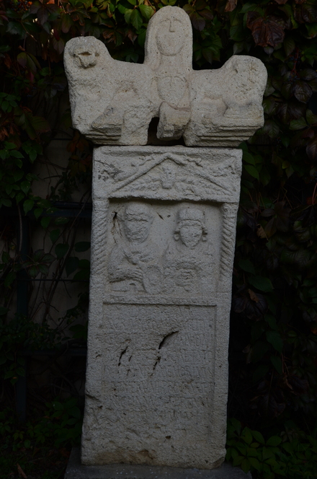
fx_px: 696
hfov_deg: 25.6
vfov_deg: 37.9
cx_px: 158
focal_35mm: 52
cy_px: 240
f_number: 9
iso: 400
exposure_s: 1/320
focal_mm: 35
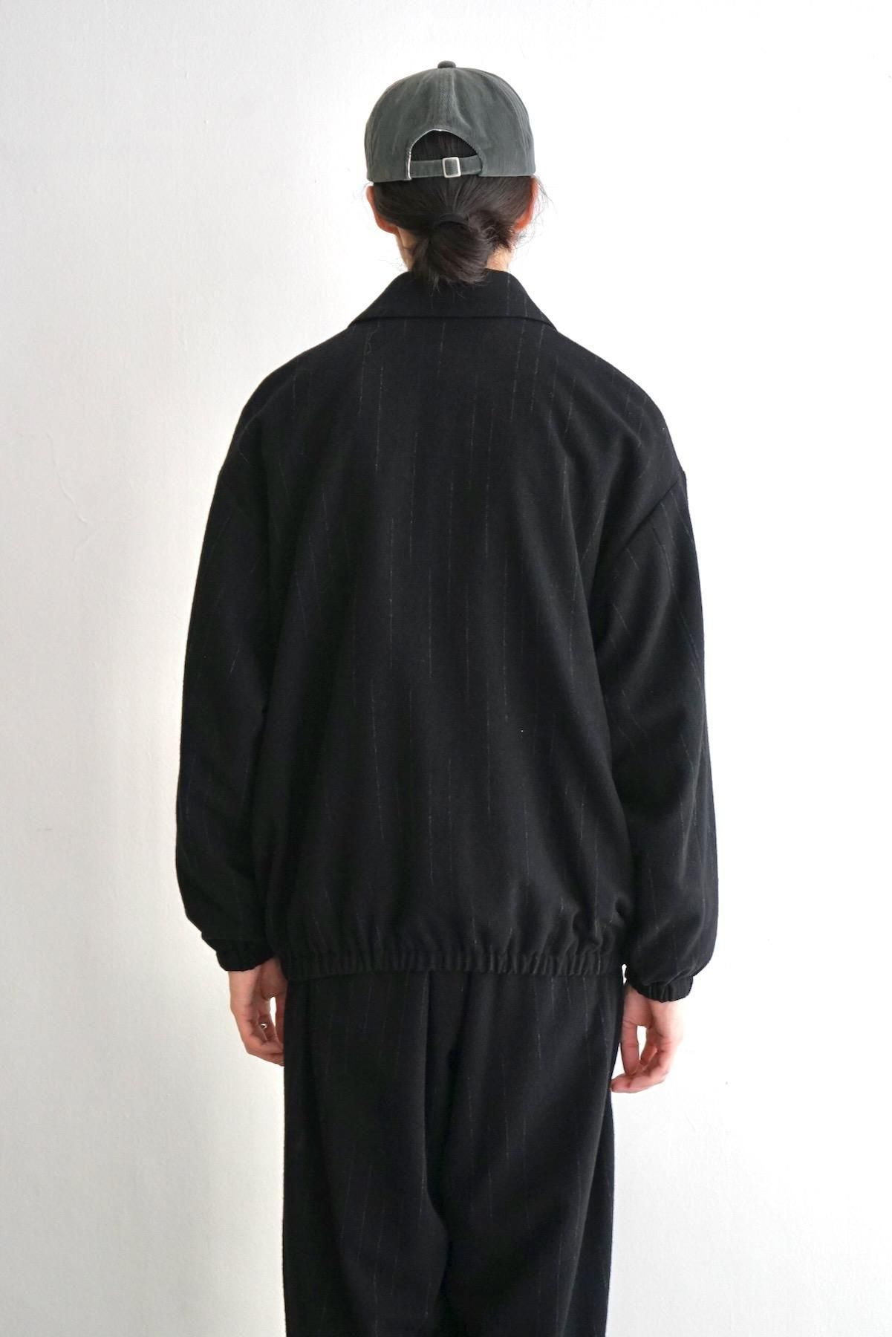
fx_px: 2117
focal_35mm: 57
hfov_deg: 23.8
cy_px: 668
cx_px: 446
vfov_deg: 35.0
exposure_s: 1/160
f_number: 5
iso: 1600
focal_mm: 57
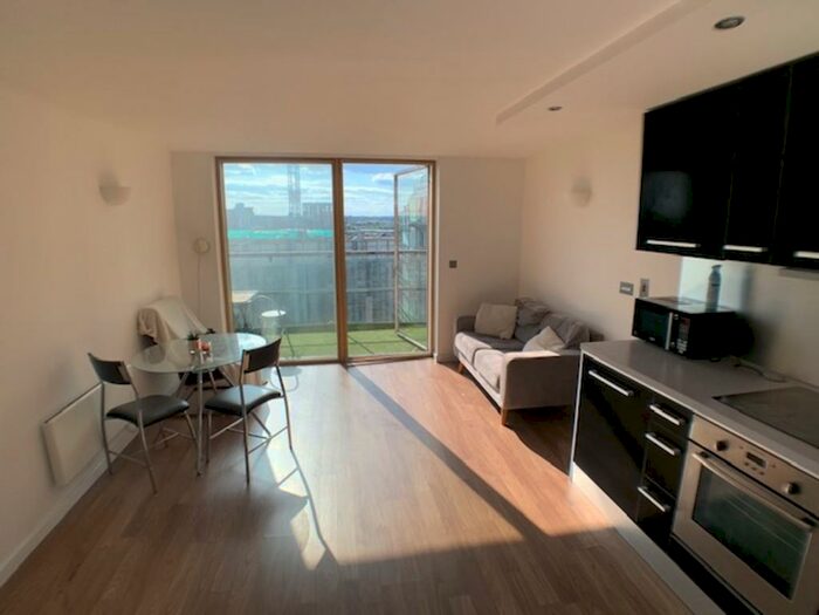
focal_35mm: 26
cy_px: 308
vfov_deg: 53.1
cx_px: 410
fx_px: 615
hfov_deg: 67.3
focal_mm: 4.25
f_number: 1.8
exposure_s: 1/448
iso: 25
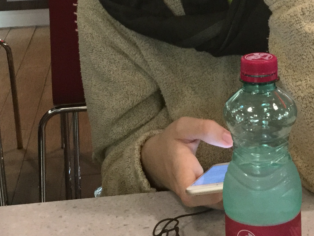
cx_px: 226
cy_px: -16
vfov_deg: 15.8
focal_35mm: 91
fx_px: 825
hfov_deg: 21.4
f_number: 2.4
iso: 125
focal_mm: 3.3
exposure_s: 1/30
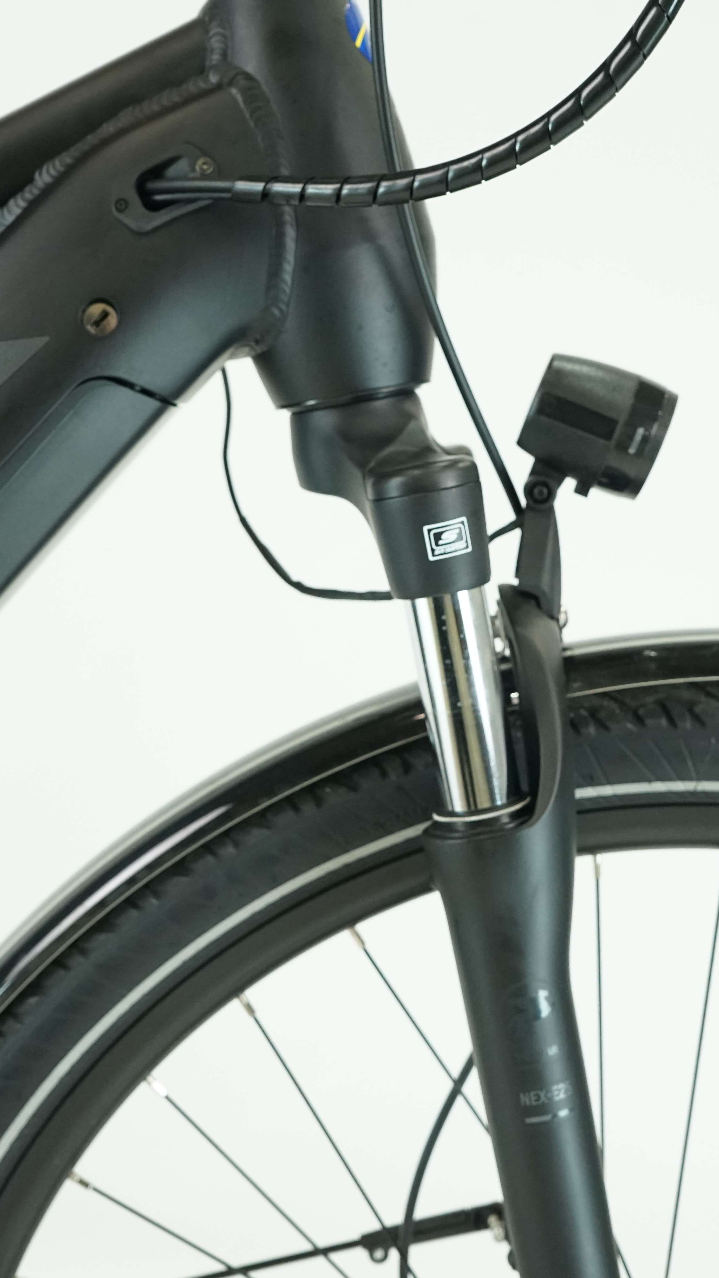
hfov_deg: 21.4
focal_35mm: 56
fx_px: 1898
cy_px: 629
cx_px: 428
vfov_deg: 37.2
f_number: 5.6
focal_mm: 35
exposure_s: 1/200
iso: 2500
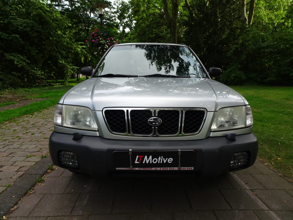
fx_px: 203
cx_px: 146
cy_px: 110
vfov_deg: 56.8
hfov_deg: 71.6
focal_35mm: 24
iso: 80
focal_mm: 4.1
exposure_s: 1/250
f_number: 3.5
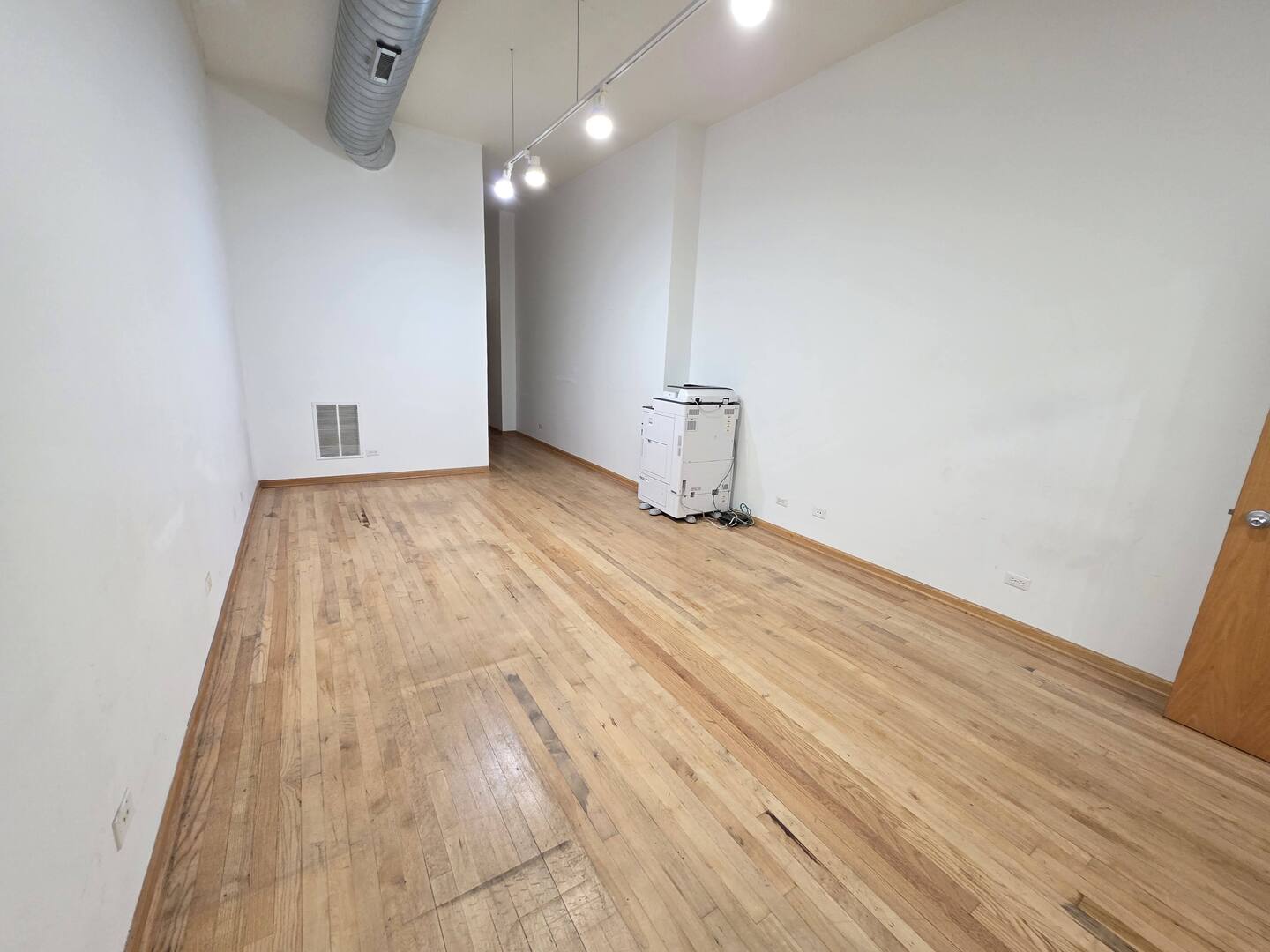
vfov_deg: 89.9
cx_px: 635
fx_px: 477
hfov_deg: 106.2
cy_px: 476
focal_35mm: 13
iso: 500
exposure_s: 1/60
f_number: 1.9
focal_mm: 2.2
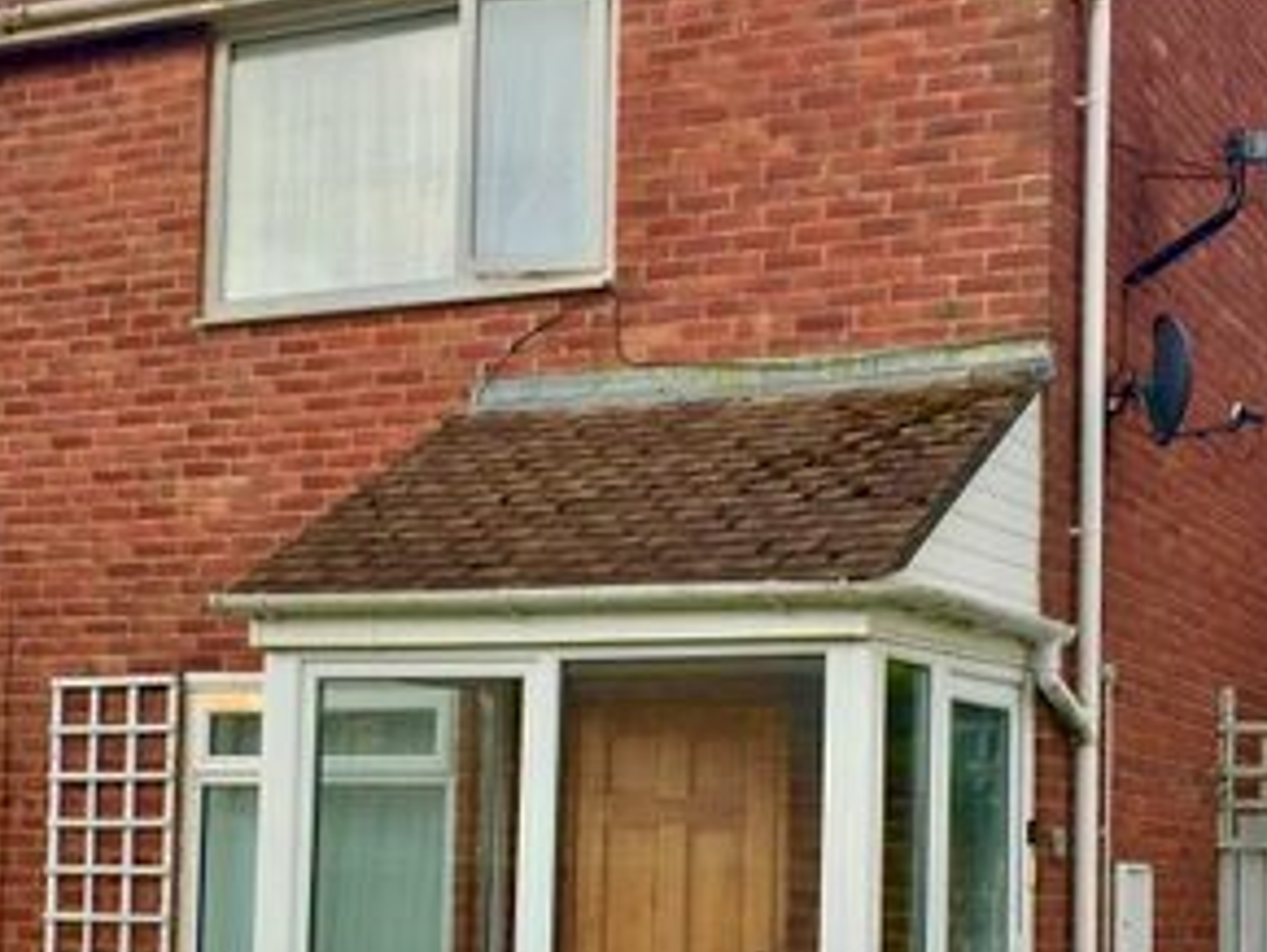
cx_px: 433
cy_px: 666
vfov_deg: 20.9
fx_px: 2564
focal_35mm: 70
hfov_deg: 27.6
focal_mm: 4.15
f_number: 2.2
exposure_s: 1/260
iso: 25
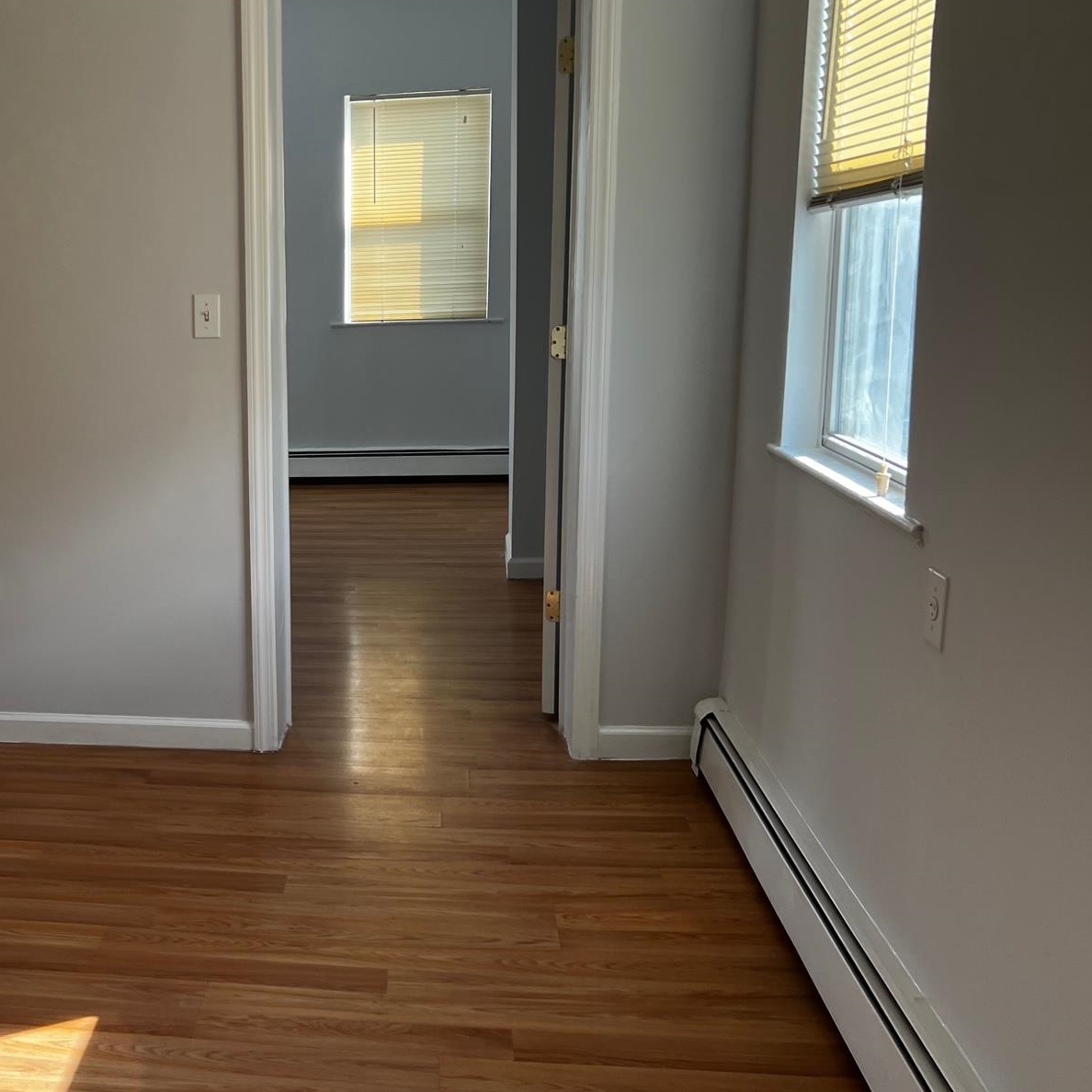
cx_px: 189
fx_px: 1392
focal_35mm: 39
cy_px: 531
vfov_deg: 42.8
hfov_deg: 40.7
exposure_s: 1/164
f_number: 1.5
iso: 50
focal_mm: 5.7
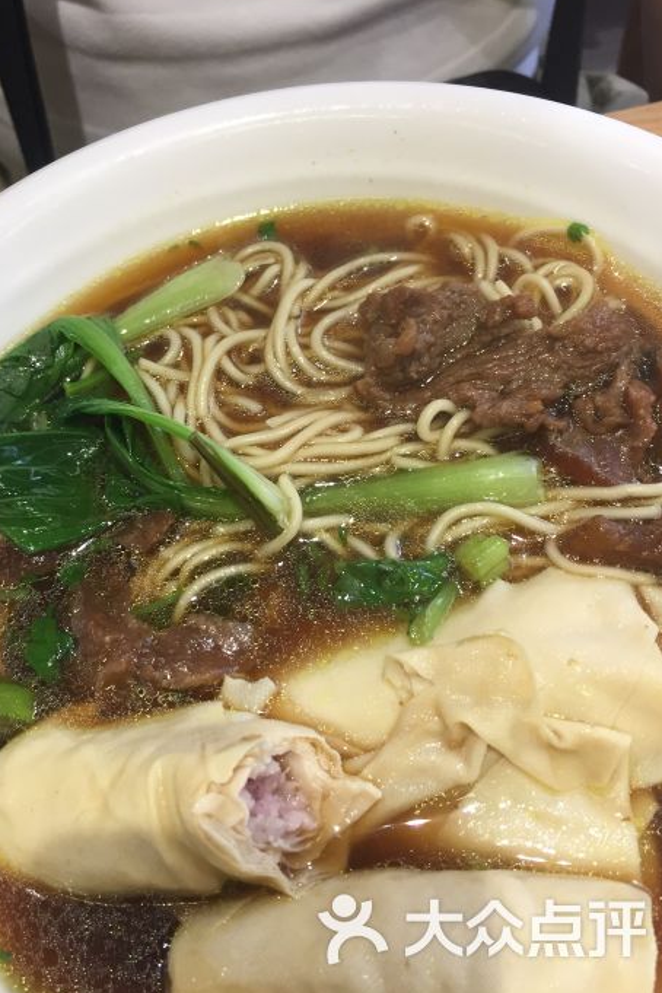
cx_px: 301
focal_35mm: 31
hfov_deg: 42.3
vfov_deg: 60.3
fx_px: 855
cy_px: 494
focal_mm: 4.15
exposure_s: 1/33
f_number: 2.2
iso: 40
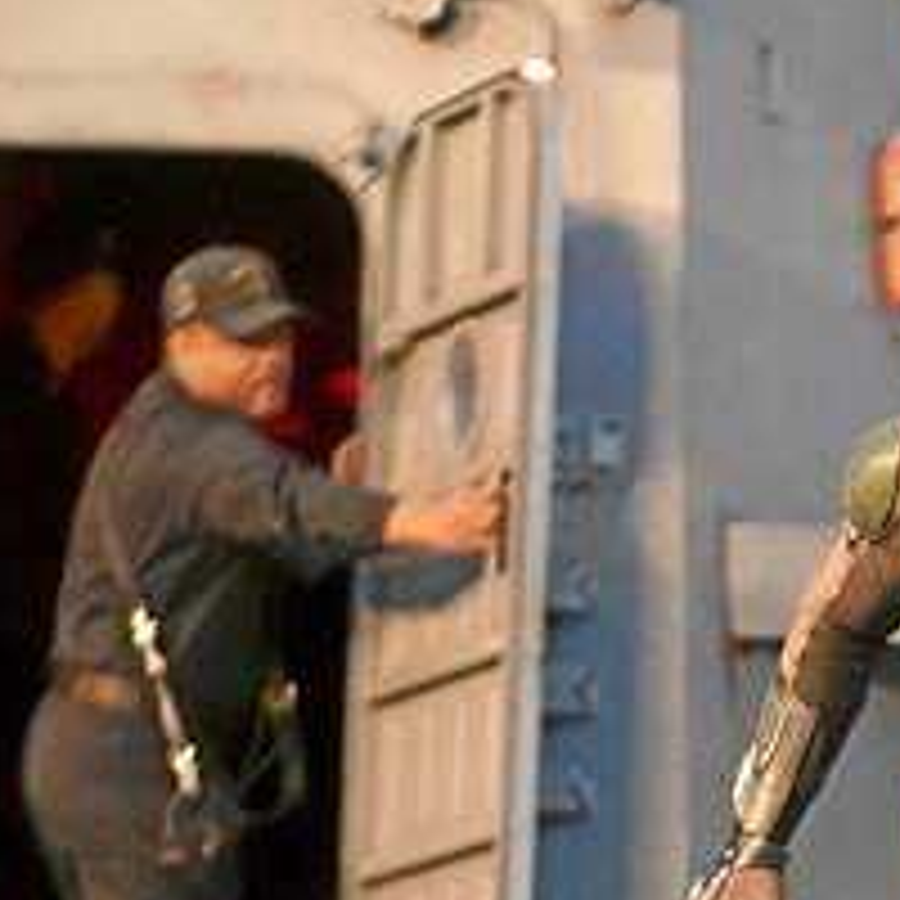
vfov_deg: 5.0
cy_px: 932
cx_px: 1440
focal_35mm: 353
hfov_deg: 4.9
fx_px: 10384
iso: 3200
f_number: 3.2
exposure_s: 1/400
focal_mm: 114
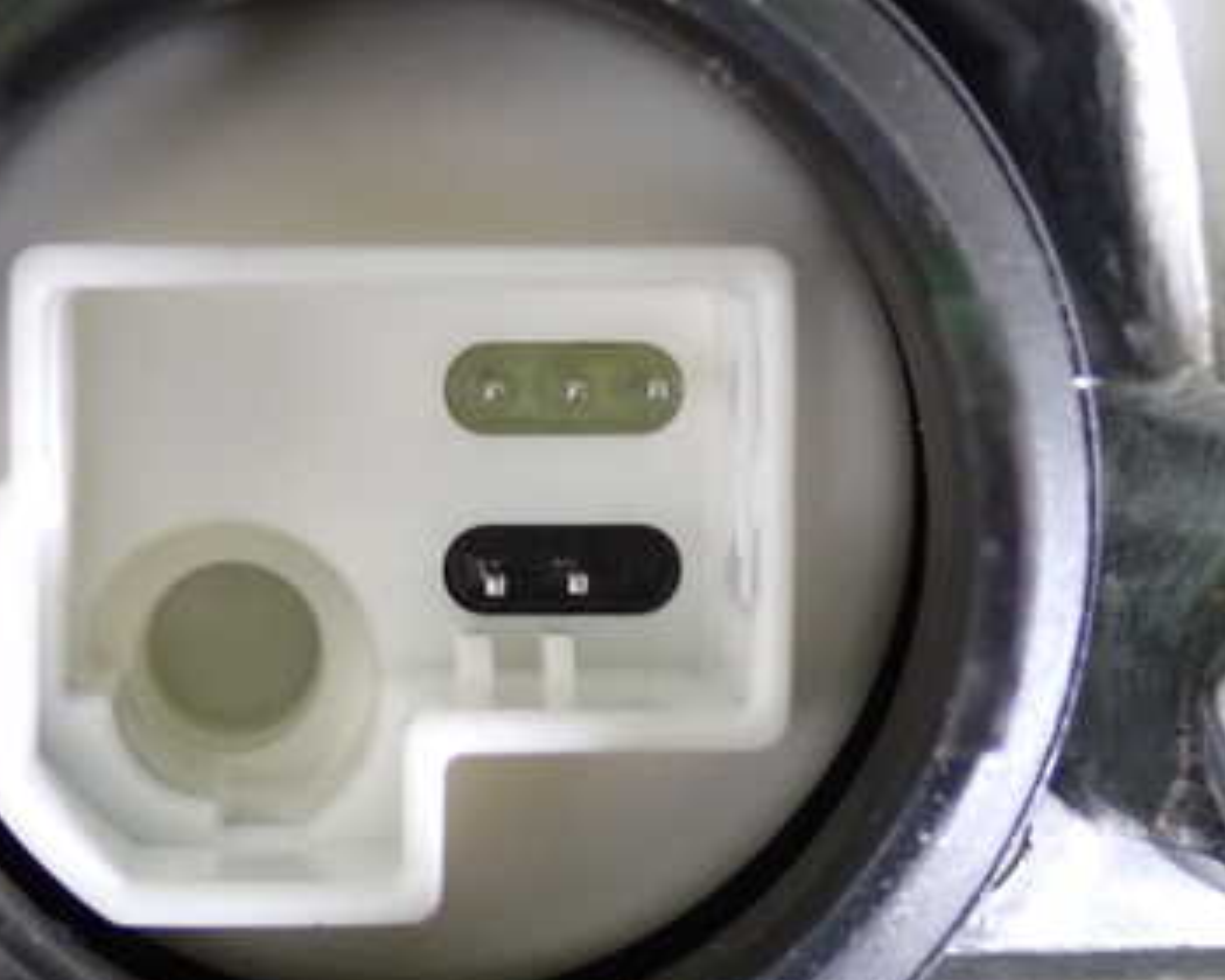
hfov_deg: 19.7
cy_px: 532
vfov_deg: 15.9
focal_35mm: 97
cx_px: 378
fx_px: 3517
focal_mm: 10.35
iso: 800
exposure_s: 1/40
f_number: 3.5
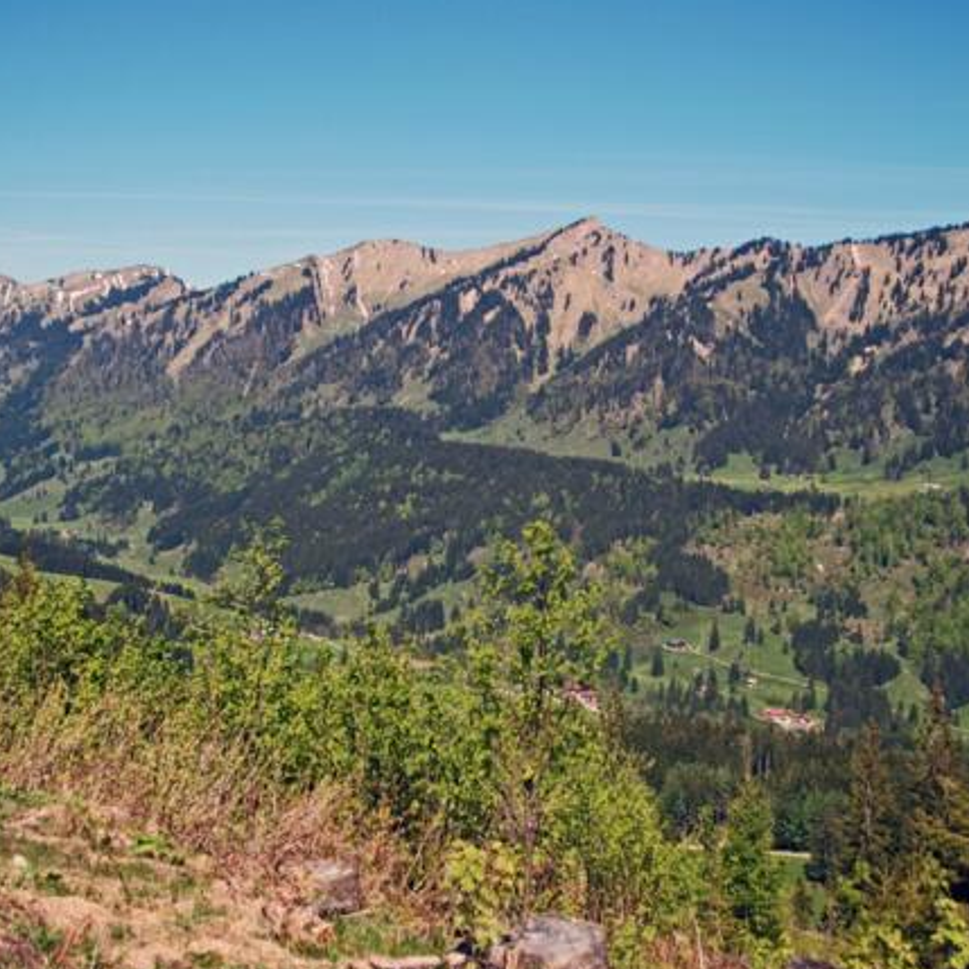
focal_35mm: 47
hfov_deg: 36.0
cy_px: 483
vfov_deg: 36.1
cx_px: 429
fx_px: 1489
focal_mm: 24
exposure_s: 1/1000
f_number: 3.8
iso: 125
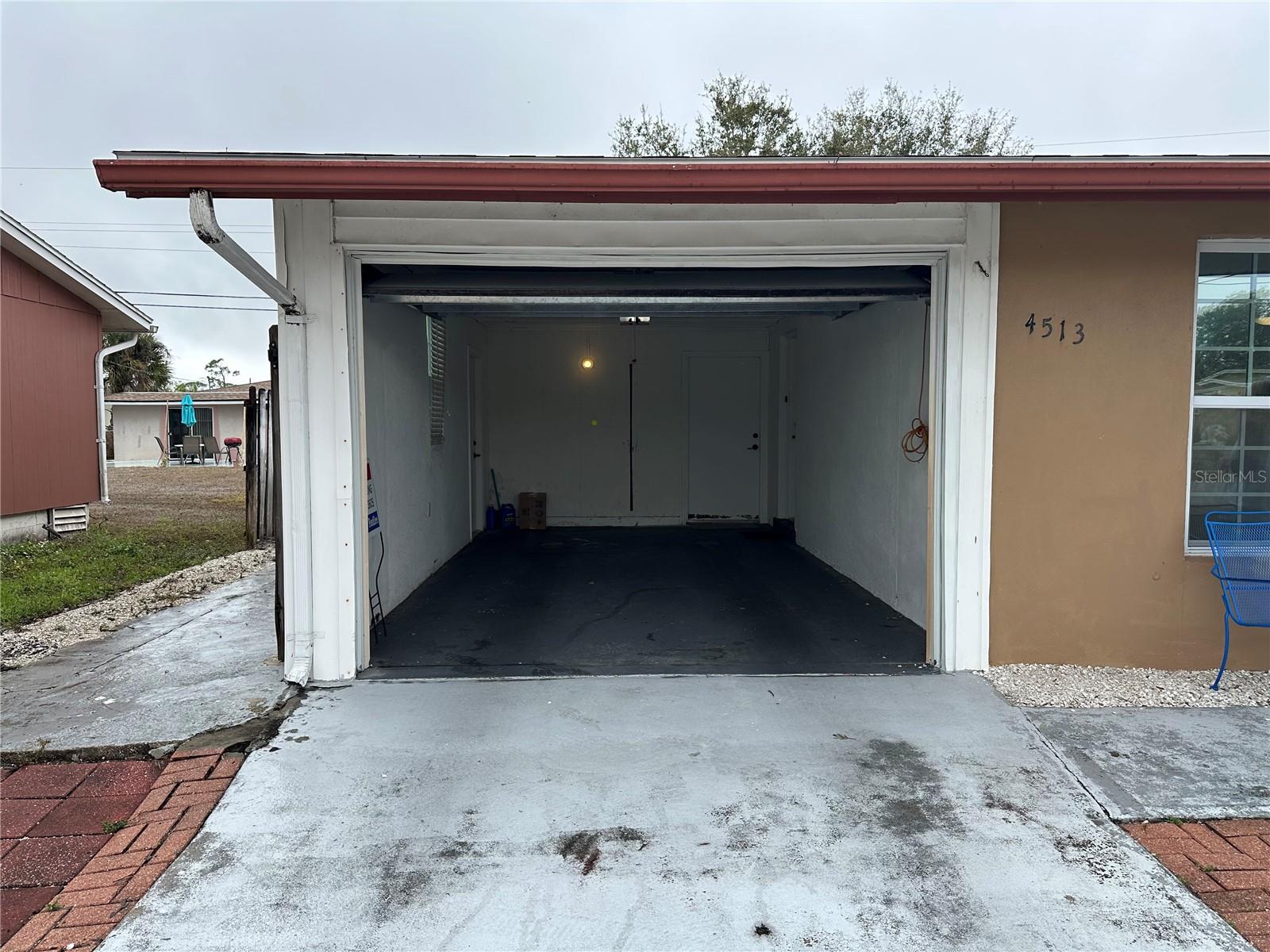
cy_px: 476
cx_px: 635
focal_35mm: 24
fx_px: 881
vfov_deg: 56.8
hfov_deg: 71.6
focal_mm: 6.86
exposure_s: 1/1289
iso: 80
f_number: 1.78
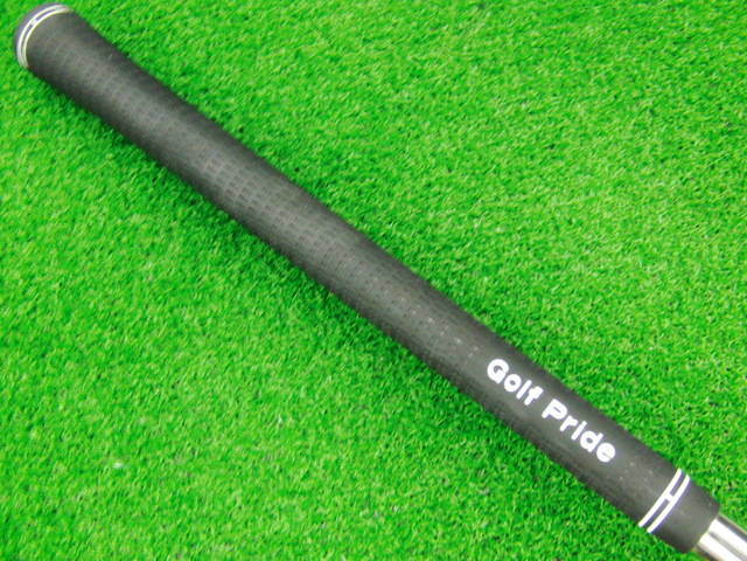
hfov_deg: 50.1
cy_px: 280
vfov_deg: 38.7
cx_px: 374
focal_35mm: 37
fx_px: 798
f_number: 3.6
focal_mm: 6.42
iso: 400
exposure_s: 1/15
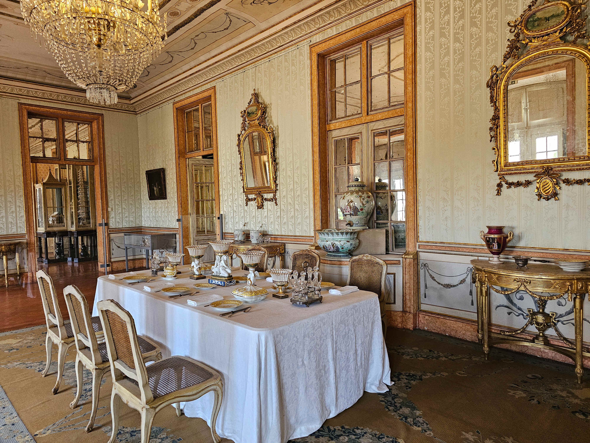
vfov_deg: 58.9
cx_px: 295
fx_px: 392
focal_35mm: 23
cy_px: 222
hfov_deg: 73.9
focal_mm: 6.3
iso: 640
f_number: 1.7
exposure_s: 1/120
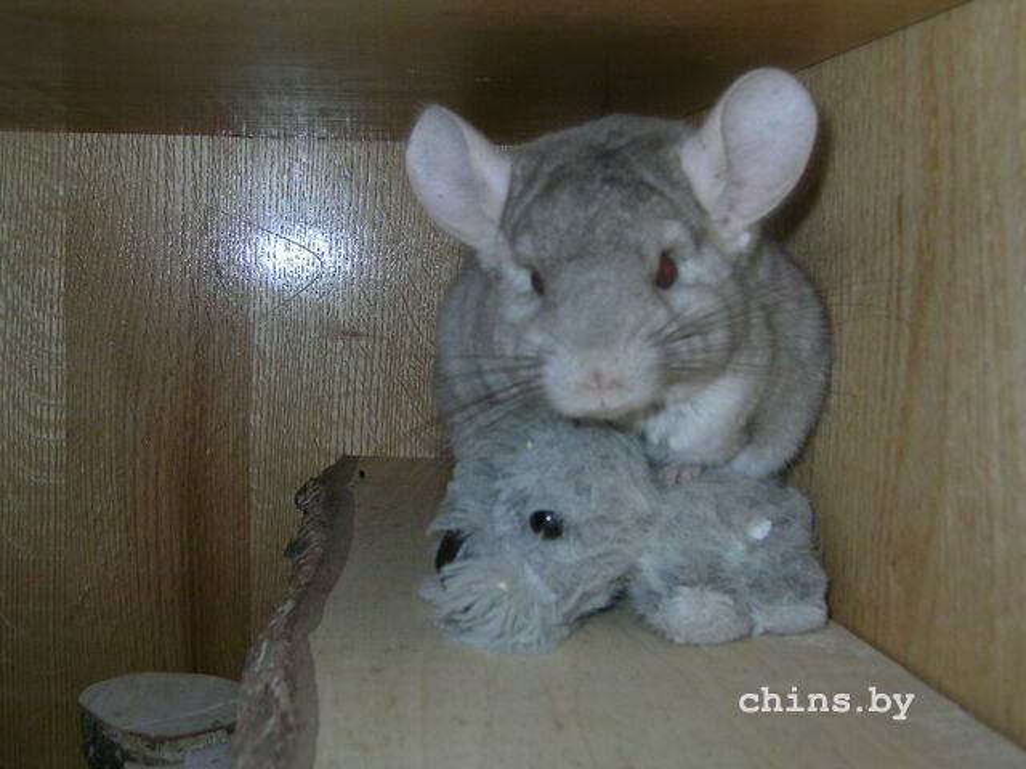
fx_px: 1067
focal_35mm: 36
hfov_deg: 51.4
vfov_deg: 39.7
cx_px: 513
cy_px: 384
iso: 100
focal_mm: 5.6
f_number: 2.8
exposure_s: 1/30
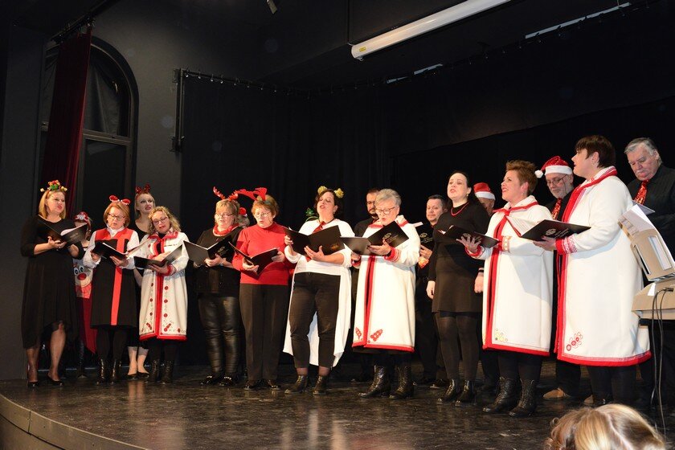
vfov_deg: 37.9
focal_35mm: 35
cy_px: 225
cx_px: 338
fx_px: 656
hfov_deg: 54.4
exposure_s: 1/60
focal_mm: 35
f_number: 7.1
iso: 3600
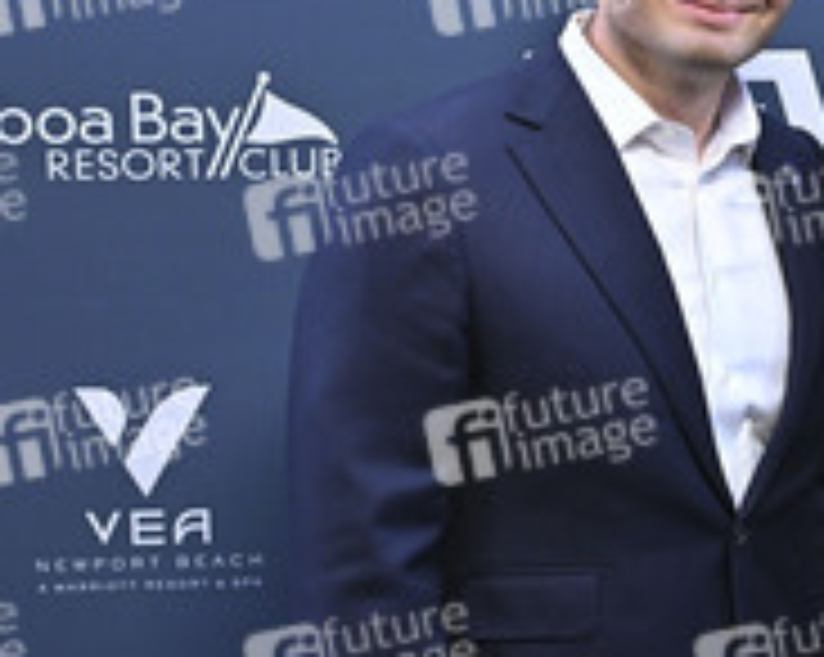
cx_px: 871
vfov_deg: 22.8
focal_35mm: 67
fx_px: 1632
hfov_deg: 26.4
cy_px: 320
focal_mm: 29
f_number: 6.3
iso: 1600
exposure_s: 1/320
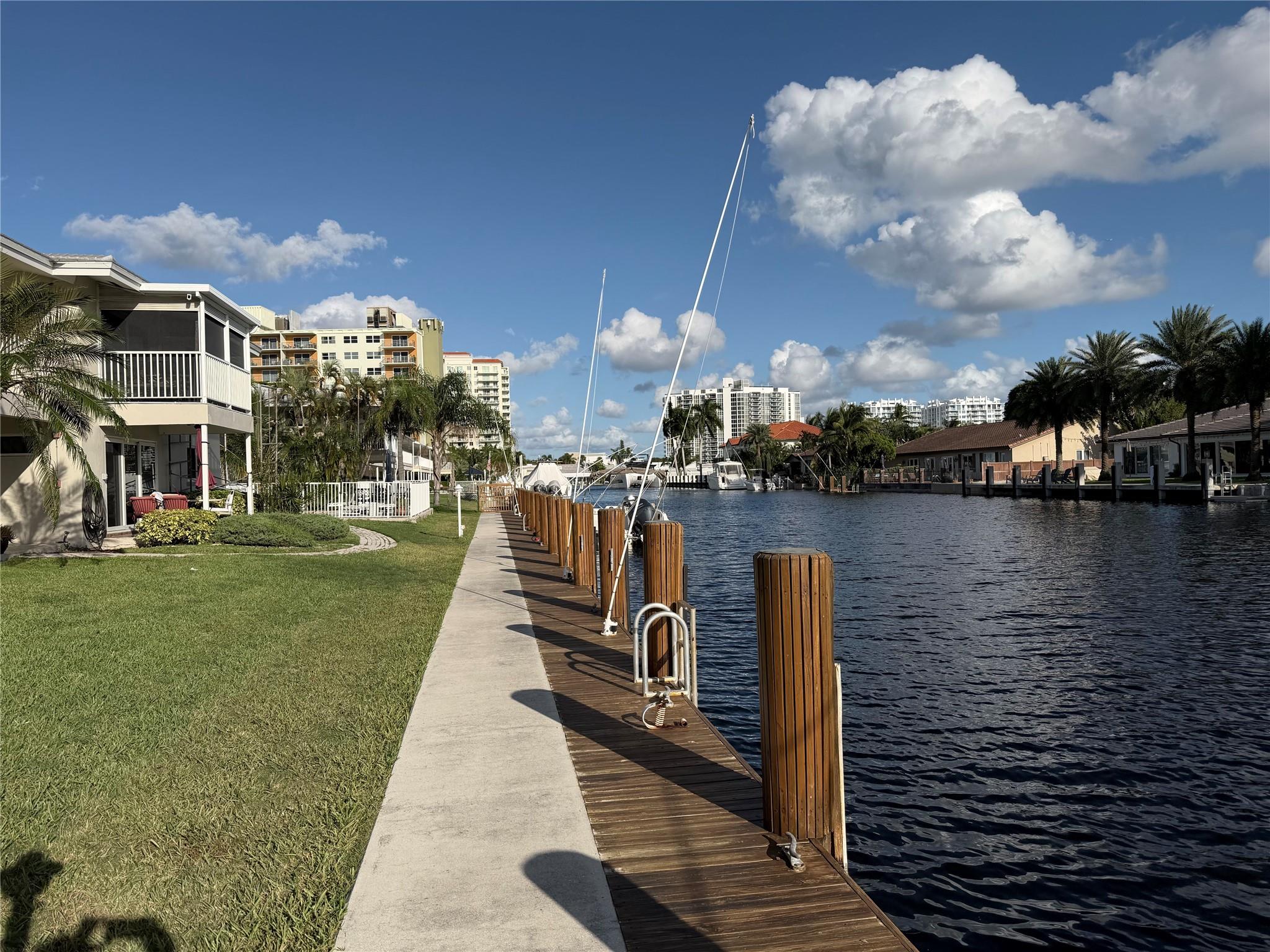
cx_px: 635
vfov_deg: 56.8
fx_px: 881
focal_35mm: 24
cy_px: 476
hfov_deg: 71.6
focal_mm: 6.76
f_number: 1.78
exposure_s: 1/7353
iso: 80
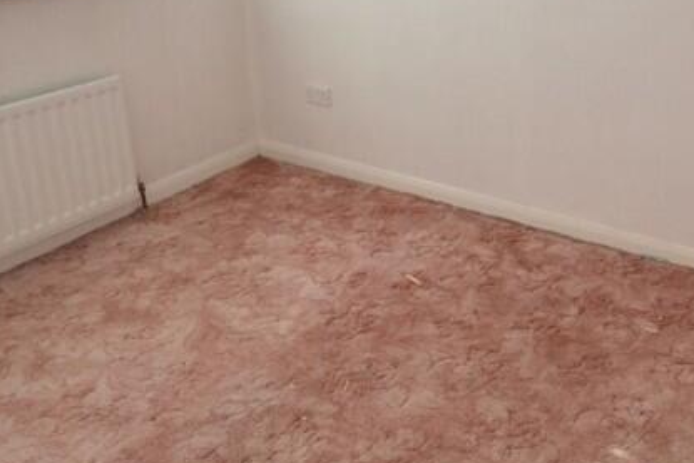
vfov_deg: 34.9
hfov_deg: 48.4
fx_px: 713
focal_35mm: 37
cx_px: 574
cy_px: 94
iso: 400
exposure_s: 1/160
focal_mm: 10
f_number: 8
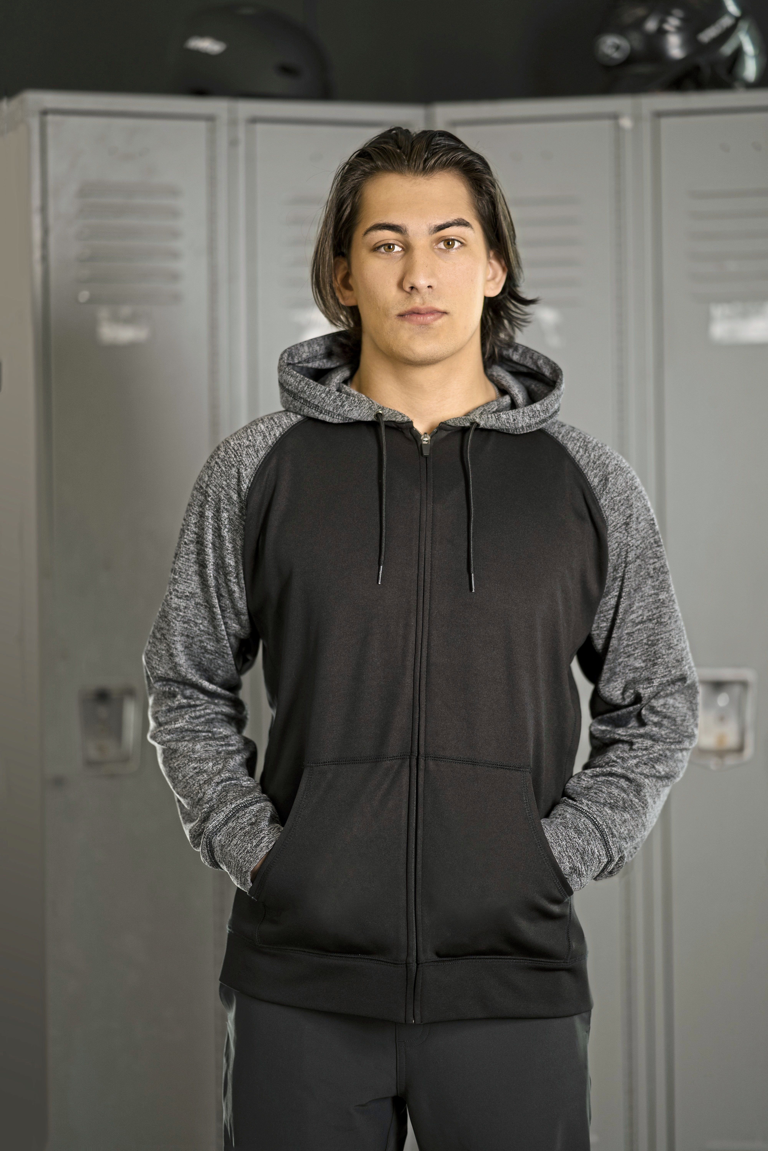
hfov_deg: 16.1
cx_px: 384
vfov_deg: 23.9
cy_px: 576
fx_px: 2720
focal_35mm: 85
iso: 80
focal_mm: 85
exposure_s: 1/250
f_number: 1.4
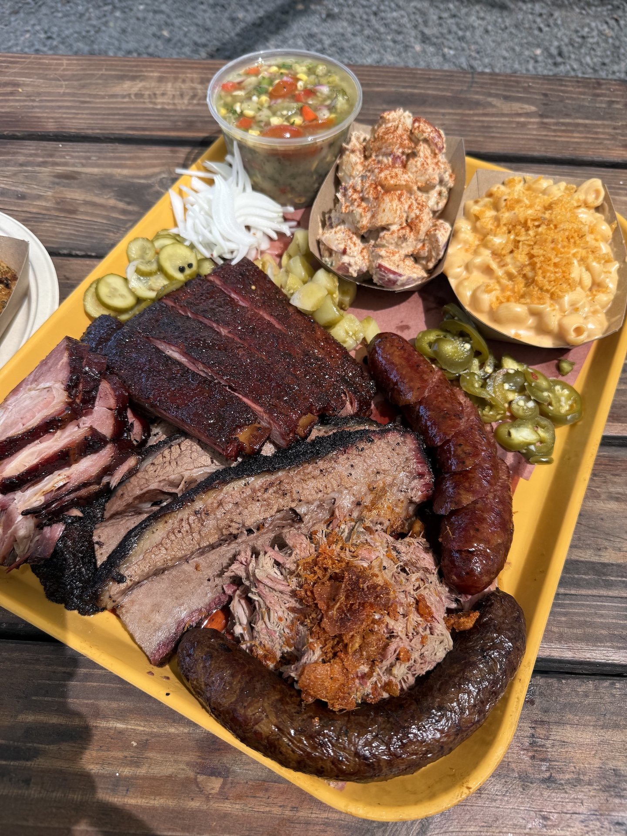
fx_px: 580
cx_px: 314
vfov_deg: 71.6
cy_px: 418
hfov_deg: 56.8
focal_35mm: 24
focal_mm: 6.76
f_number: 1.78
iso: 80
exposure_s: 1/478
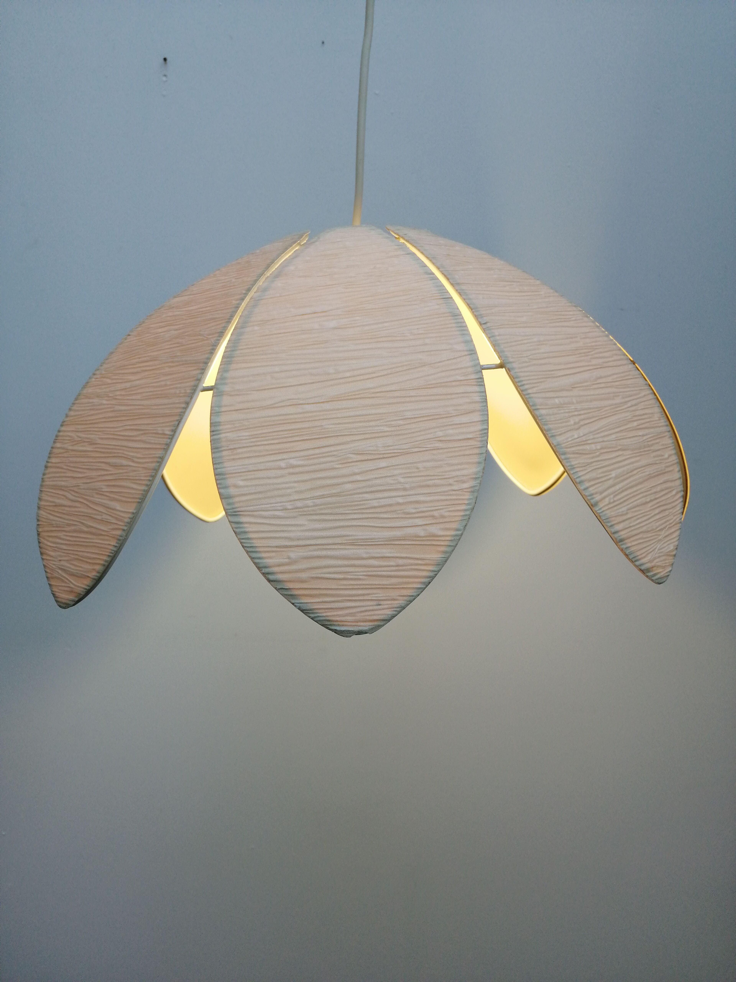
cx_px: 368
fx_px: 765
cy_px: 491
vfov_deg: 65.3
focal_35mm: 27
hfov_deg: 51.4
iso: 100
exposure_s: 1/100
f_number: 1.8
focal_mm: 3.95
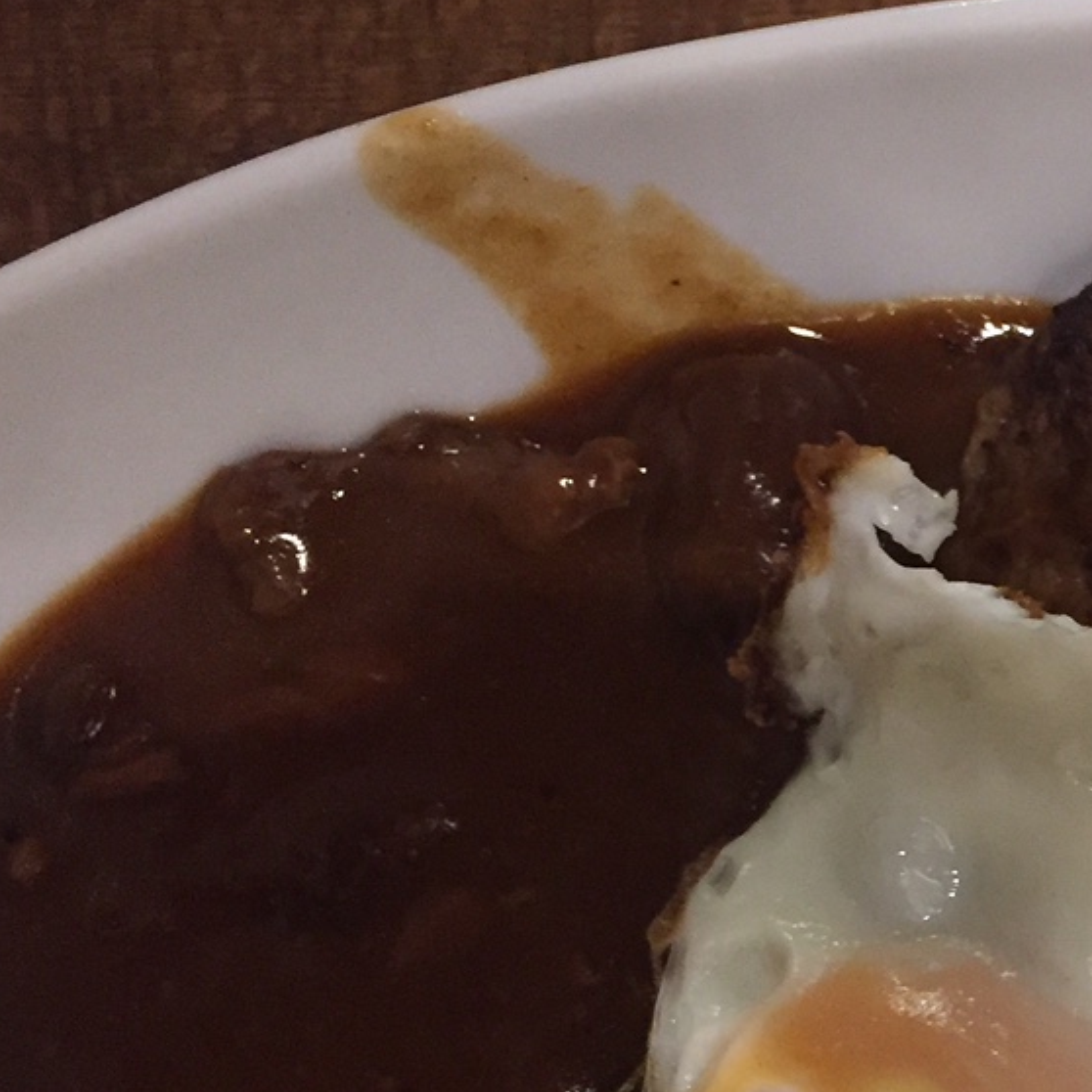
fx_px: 2677
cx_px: 1481
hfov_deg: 20.7
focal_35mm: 75
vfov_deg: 22.9
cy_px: 773
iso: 200
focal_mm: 4.15
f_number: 2.2
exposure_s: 1/33
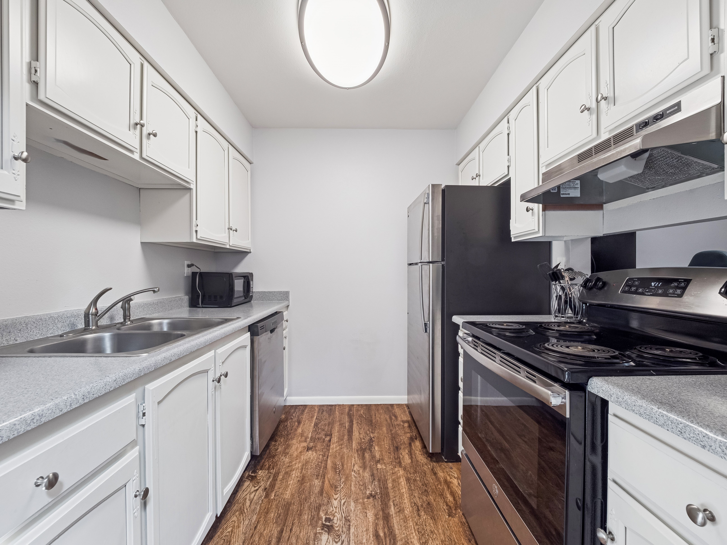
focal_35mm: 14
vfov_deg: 85.7
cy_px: 272
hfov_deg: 102.1
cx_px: 364
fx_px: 294
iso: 400
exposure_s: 1/40
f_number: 5
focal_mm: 7
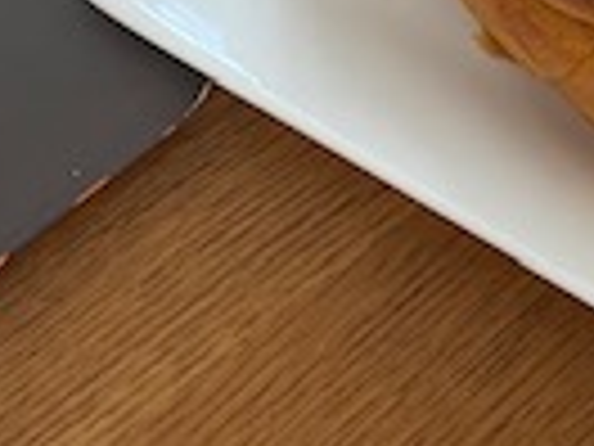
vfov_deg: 10.7
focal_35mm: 126
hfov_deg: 15.6
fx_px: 2162
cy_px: -469
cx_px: 171
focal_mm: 4.25
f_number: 1.8
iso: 250
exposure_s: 1/60
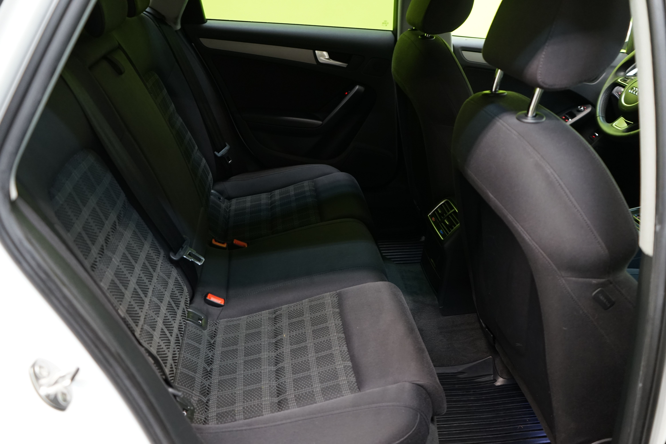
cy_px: 222
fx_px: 518
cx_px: 333
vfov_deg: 46.4
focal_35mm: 28
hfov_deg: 65.5
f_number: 3.5
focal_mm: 28
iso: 1250
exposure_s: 1/30
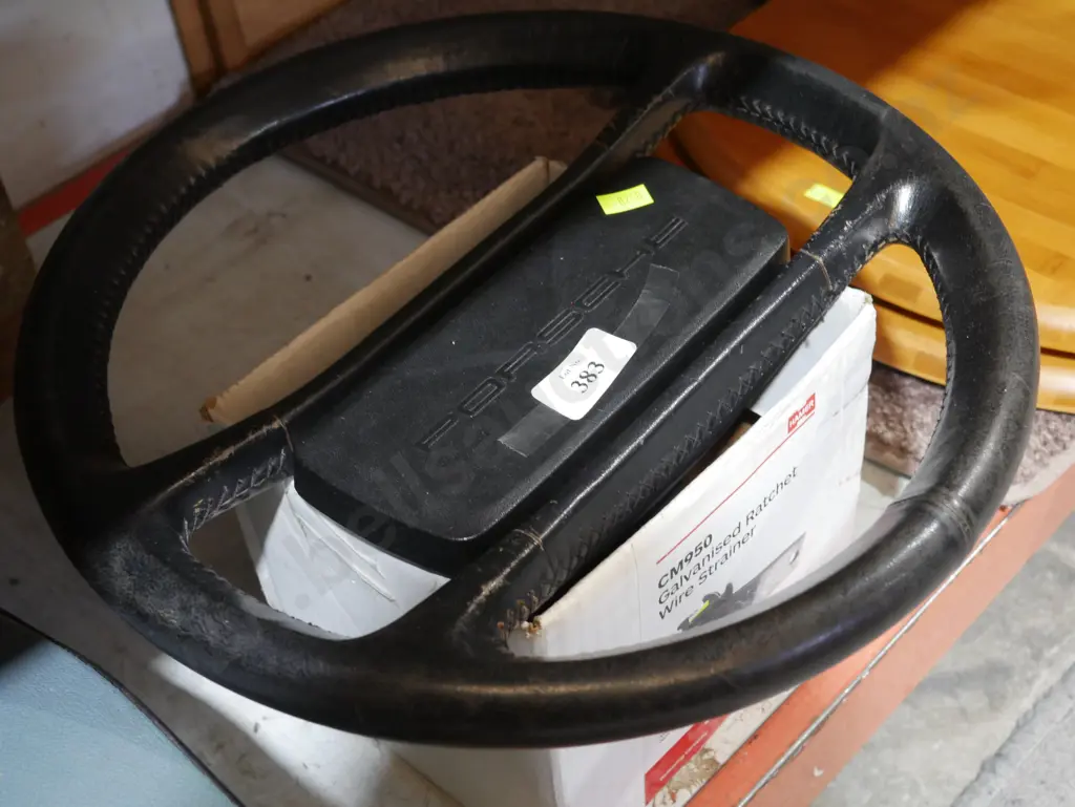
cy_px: 404
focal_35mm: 48
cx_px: 538
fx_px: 1491
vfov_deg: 30.3
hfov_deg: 39.6
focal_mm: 24
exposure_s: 1/60
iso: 1600
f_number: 5.2
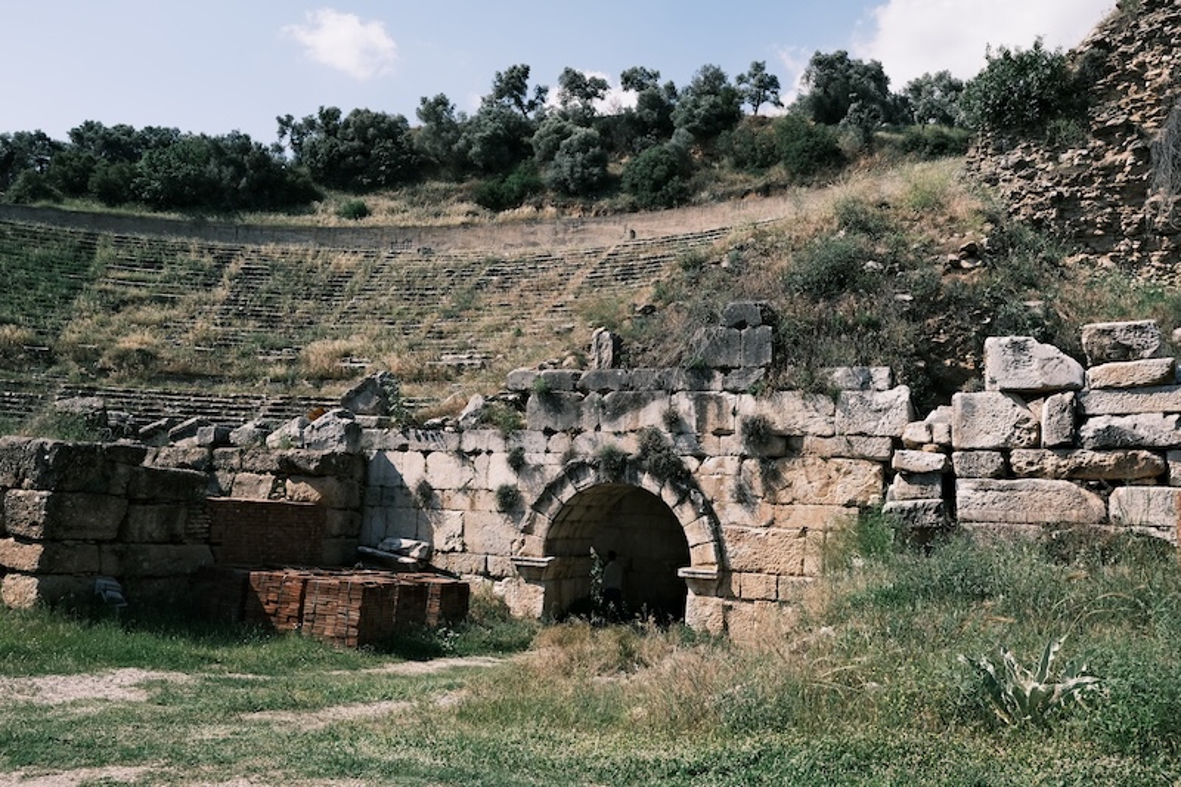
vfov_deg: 37.8
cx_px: 590
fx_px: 1148
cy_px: 394
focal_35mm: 35
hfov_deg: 54.4
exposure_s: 1/1250
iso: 320
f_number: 5.6
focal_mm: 23
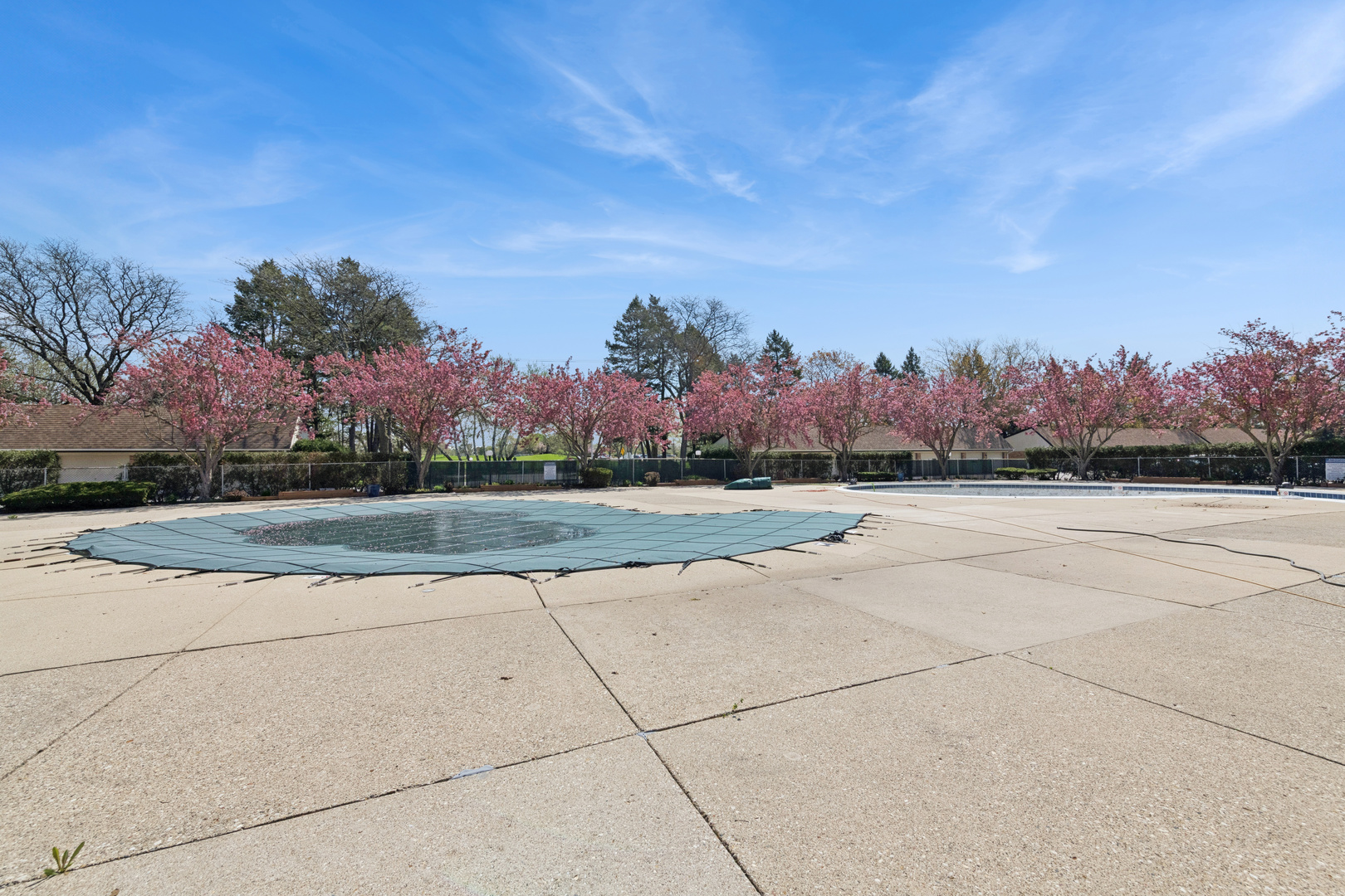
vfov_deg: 81.2
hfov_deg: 104.3
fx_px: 523
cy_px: 448
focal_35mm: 14
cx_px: 672
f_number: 8
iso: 400
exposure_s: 1/4000
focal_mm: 14
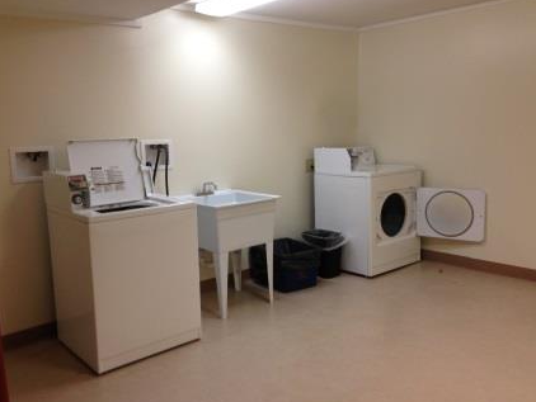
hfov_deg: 52.6
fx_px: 542
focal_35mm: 35
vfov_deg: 40.7
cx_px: 262
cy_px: 207
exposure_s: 1/20
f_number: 2.4
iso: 100
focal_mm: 4.13
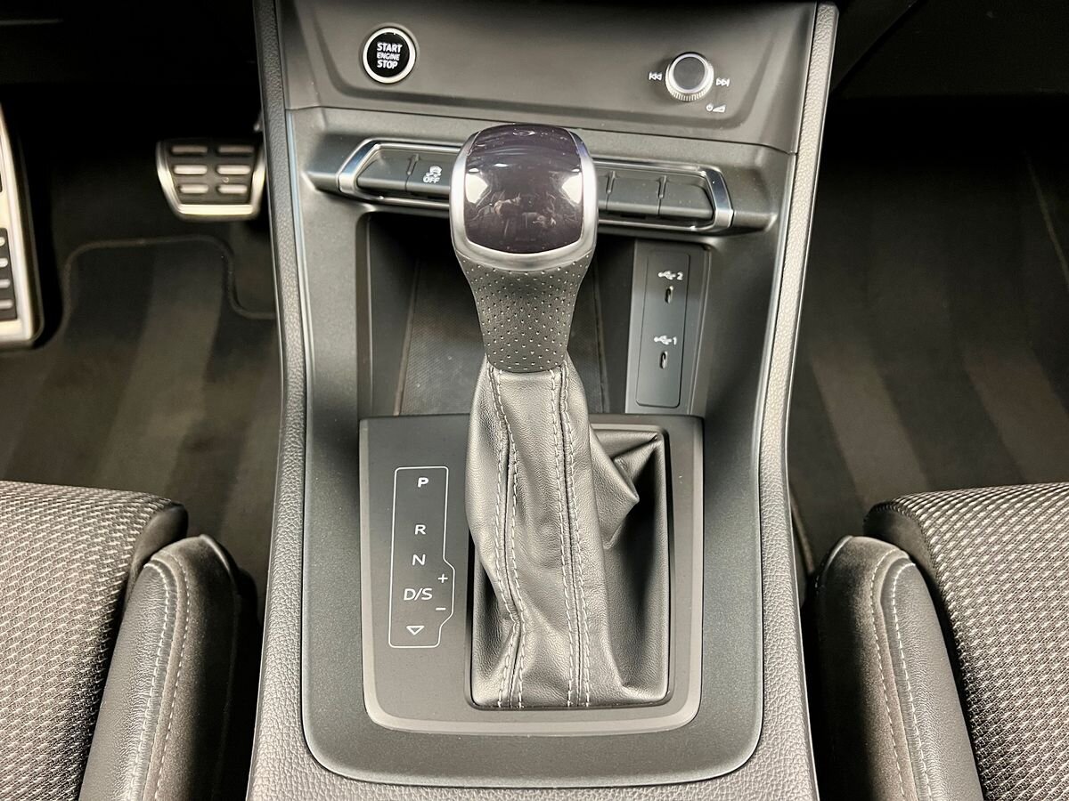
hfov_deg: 67.3
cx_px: 534
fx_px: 803
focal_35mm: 26
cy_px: 400
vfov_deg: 53.1
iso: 500
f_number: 1.5
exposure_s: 1/47
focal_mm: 5.7
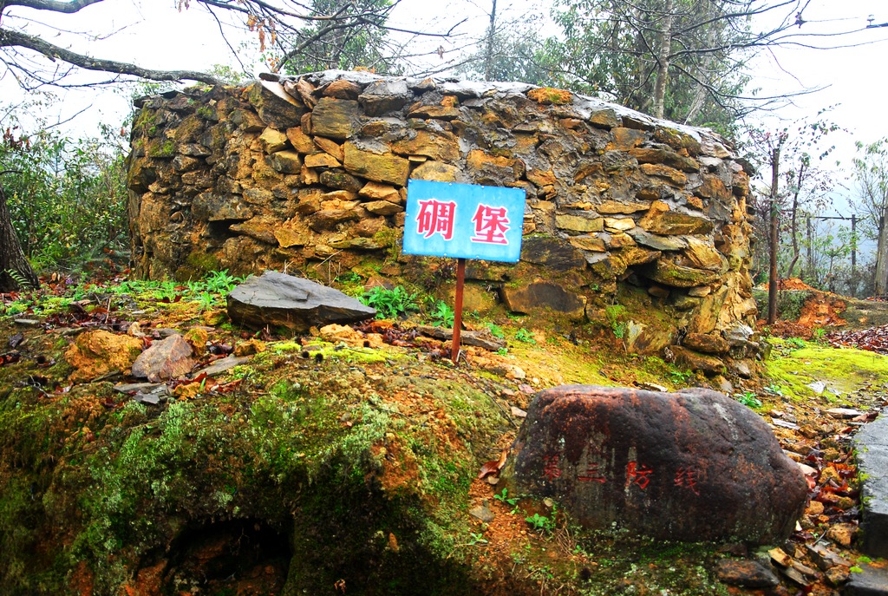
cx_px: 444
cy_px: 298
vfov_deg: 32.0
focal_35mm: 42
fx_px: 1038
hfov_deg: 46.3
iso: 200
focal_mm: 28
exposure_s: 1/60
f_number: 4
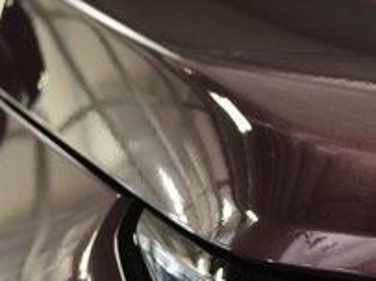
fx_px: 3452
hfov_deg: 6.2
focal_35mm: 318
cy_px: 385
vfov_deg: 4.6
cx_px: 556
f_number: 7.1
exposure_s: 1/30
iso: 720
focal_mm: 70
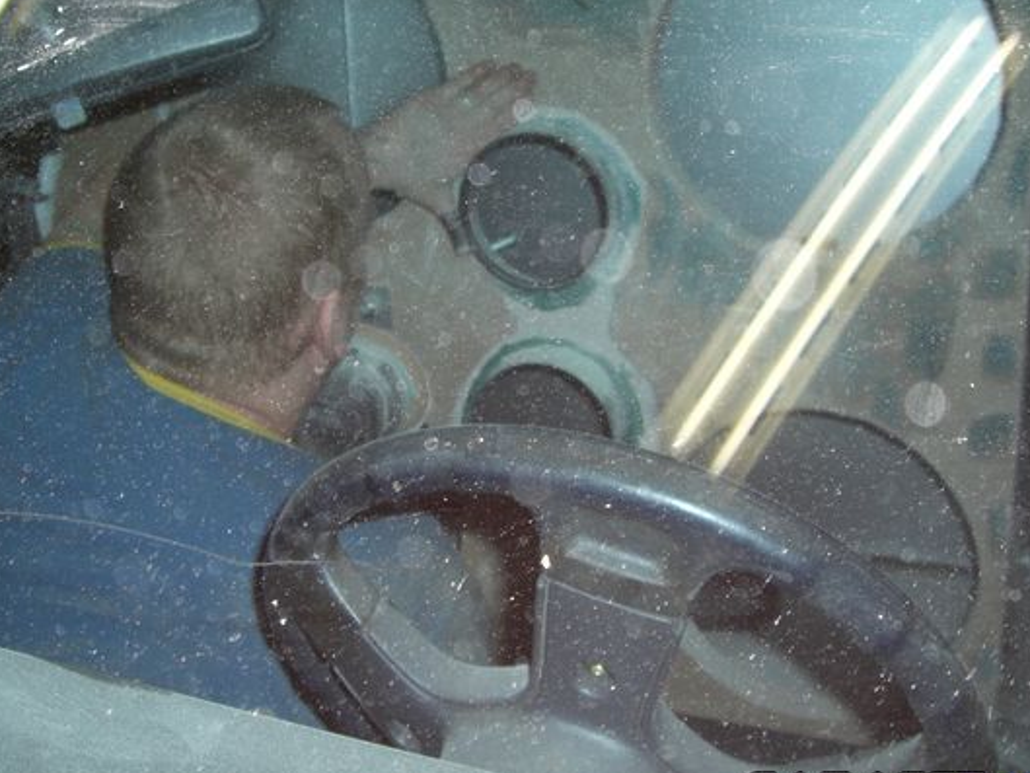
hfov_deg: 41.2
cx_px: 454
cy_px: 335
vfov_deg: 31.5
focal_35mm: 46
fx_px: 1369
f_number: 2.7
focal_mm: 6.2
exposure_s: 1/60
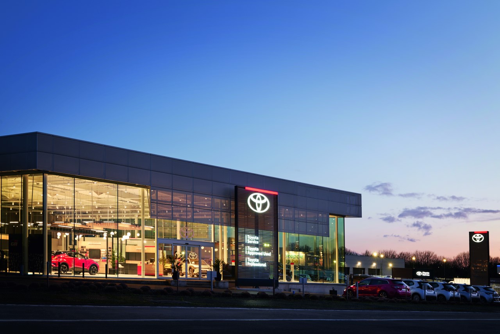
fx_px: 486
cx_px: 250
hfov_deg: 54.4
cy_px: 167
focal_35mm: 35
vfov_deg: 37.9
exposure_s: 1/1.67
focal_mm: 35
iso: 100
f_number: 8
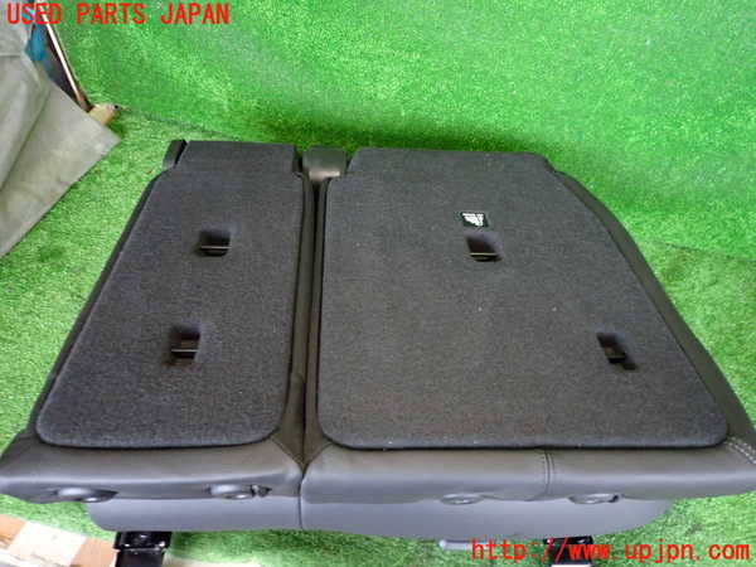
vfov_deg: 54.9
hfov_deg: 69.4
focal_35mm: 25
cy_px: 284
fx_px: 546
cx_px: 378
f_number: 2
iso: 800
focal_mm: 4.5
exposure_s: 1/30
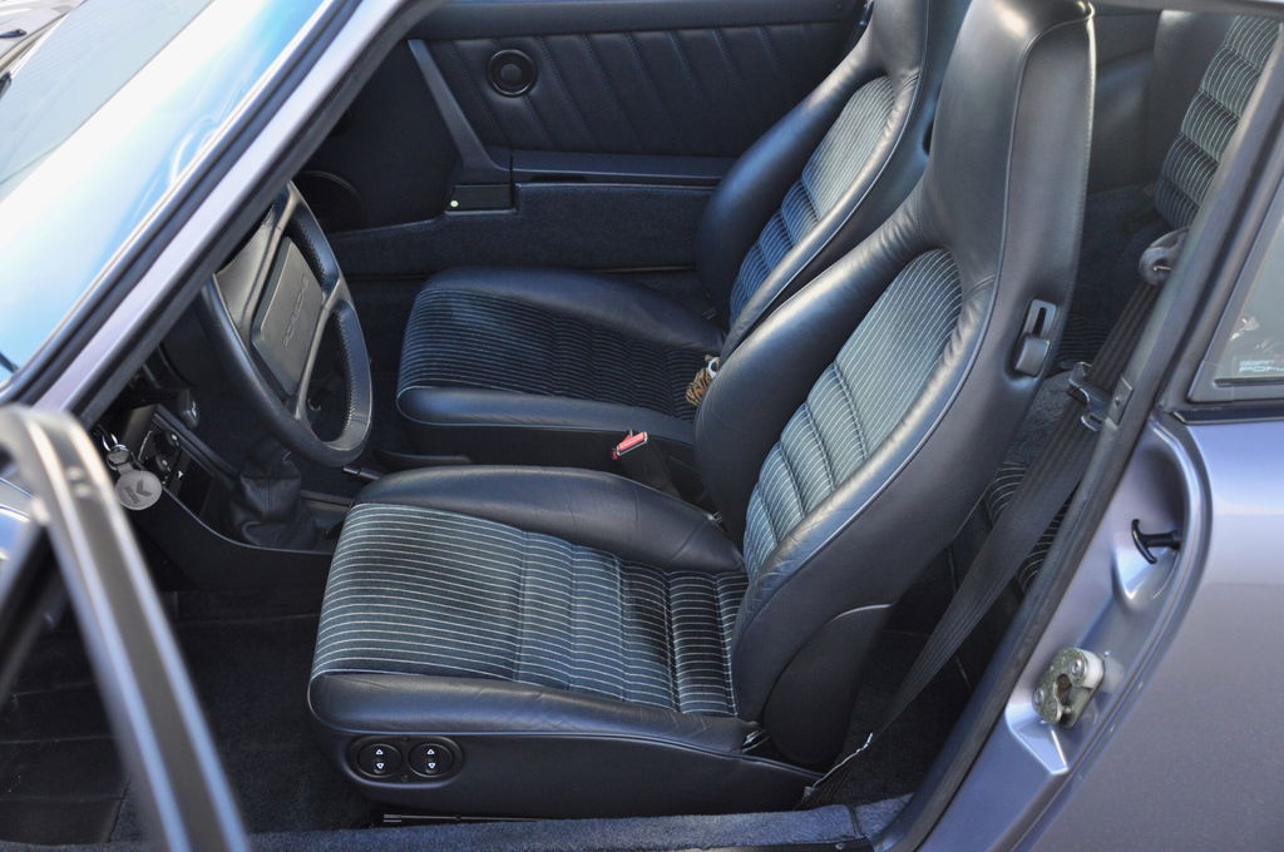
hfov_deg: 46.5
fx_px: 1496
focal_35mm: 42
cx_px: 642
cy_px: 426
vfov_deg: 31.8
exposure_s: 1/80
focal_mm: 28
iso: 500
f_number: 4.5
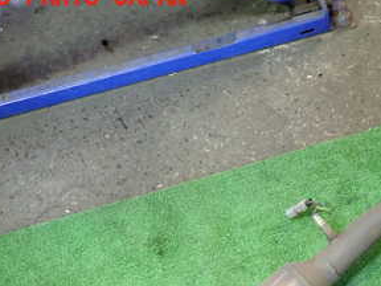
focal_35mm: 52
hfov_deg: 34.7
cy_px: 278
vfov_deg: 26.7
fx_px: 572
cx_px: 343
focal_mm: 4.5
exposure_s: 1/30
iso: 320
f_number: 2
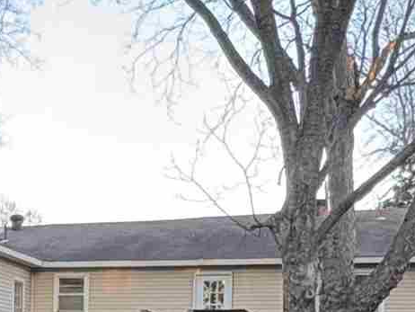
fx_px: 1116
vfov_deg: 14.8
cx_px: 31
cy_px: 459
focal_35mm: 93
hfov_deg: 20.6
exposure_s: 1/99
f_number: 2.2
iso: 160
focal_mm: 2.22
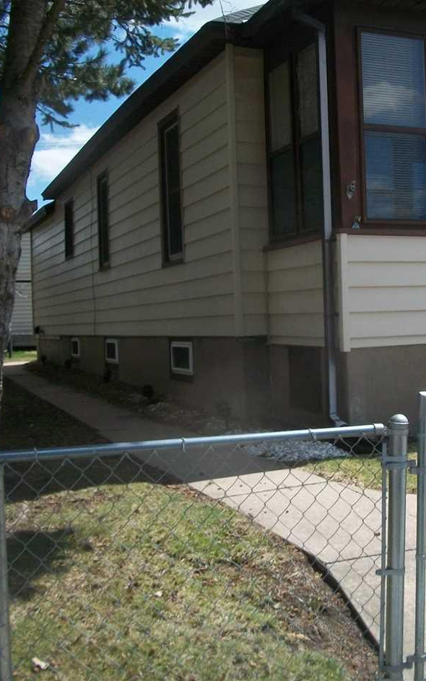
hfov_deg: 27.3
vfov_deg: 43.5
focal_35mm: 46
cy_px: 335
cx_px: 352
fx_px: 854
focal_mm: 5.7
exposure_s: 1/320
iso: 80
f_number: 5.5
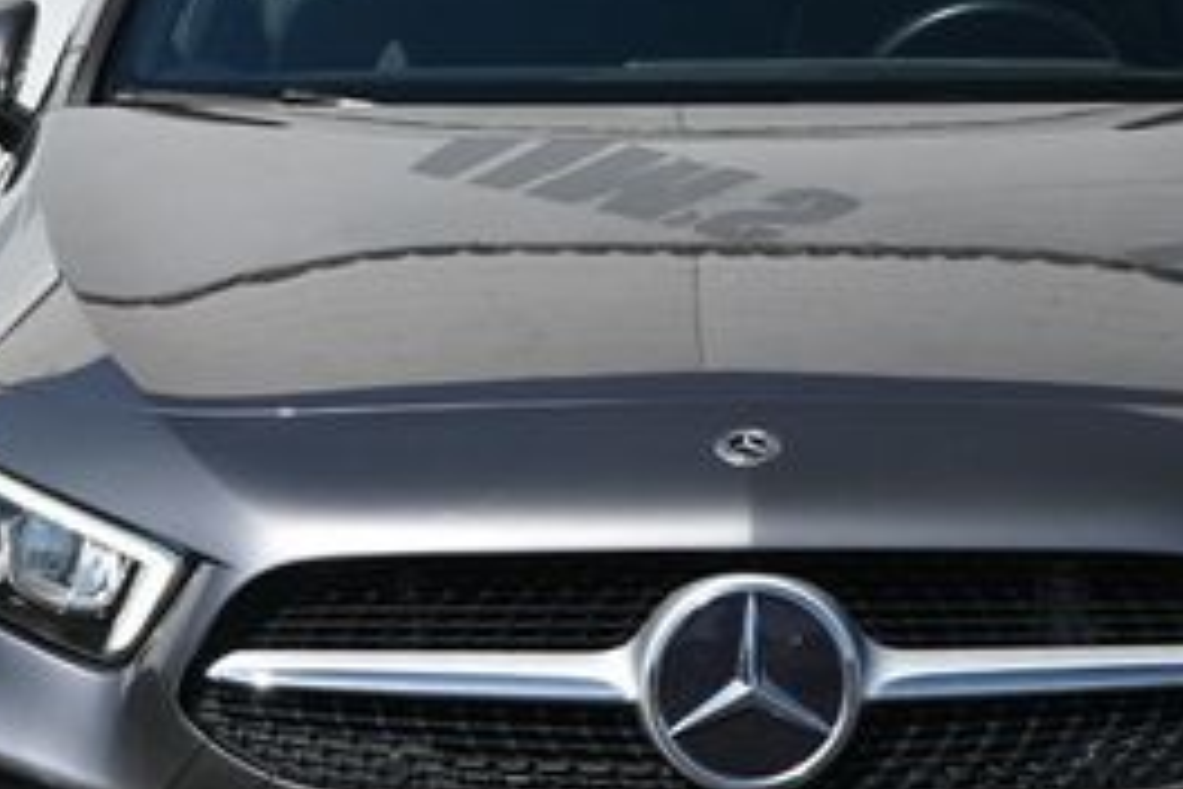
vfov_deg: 9.2
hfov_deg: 13.7
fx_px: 4903
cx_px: 730
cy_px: 350
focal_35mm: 149
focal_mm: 41
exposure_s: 1/320
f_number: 6.3
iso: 100
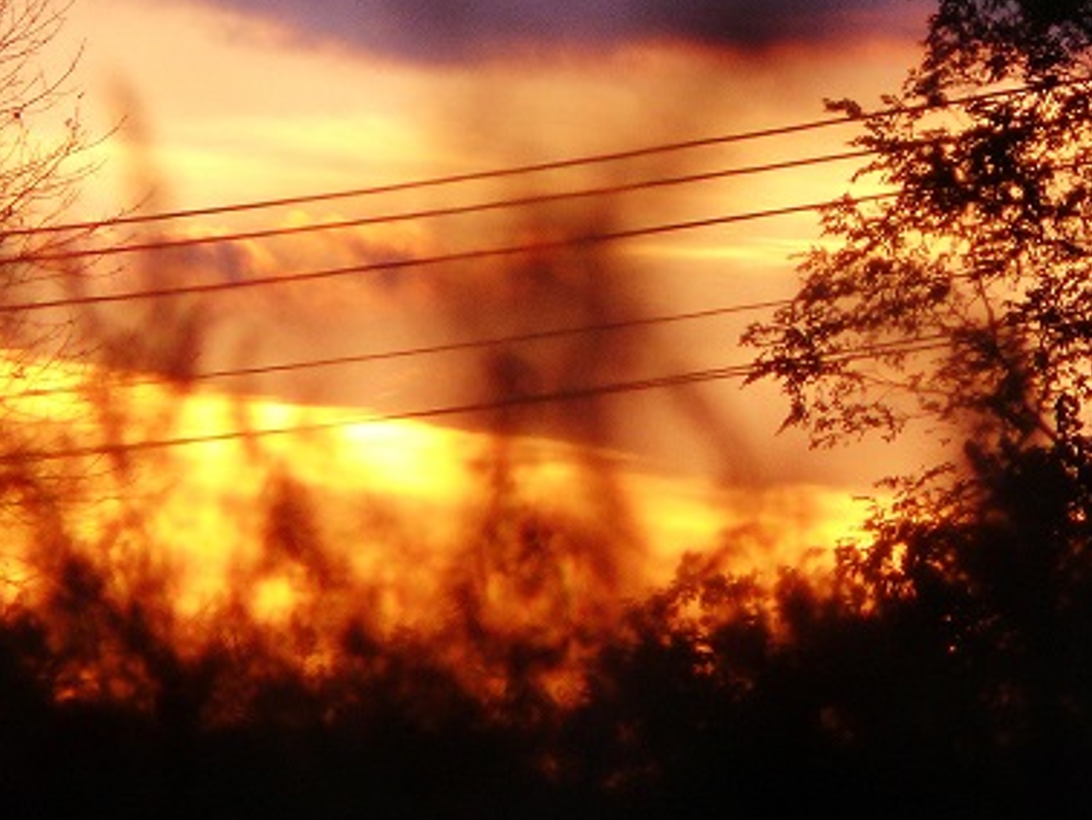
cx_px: 624
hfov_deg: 2.0
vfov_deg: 1.5
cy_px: 72
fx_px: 31977
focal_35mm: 1013
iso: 100
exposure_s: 1/160
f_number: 4
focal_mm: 88.8
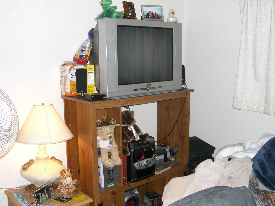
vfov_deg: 37.7
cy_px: 103
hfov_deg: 49.0
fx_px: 302
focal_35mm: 38
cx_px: 138
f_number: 4
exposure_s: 1/60
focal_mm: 7.9
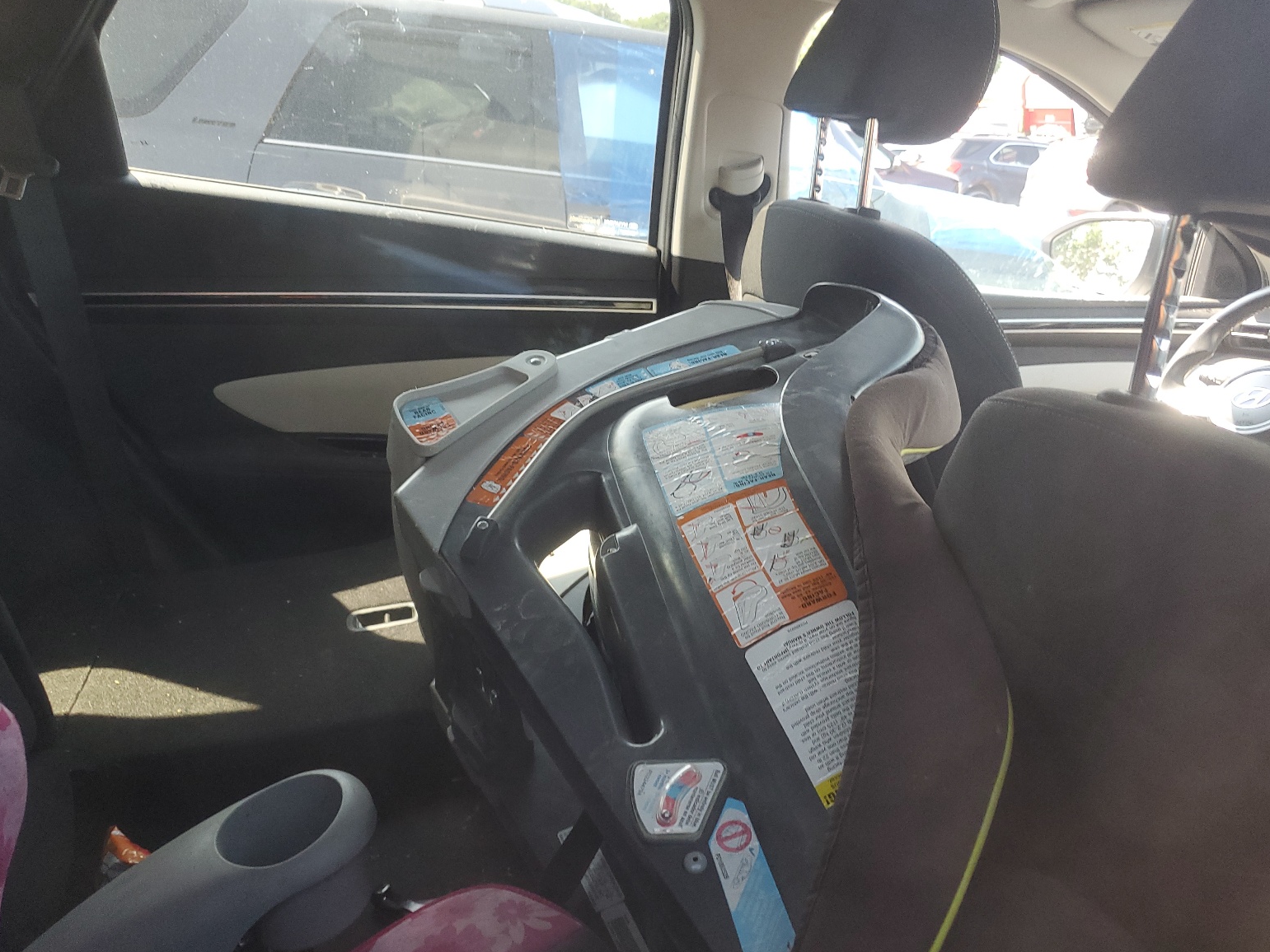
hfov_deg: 65.3
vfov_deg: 51.4
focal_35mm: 27
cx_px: 644
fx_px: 991
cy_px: 474
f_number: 1.5
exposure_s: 1/60.2
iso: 112
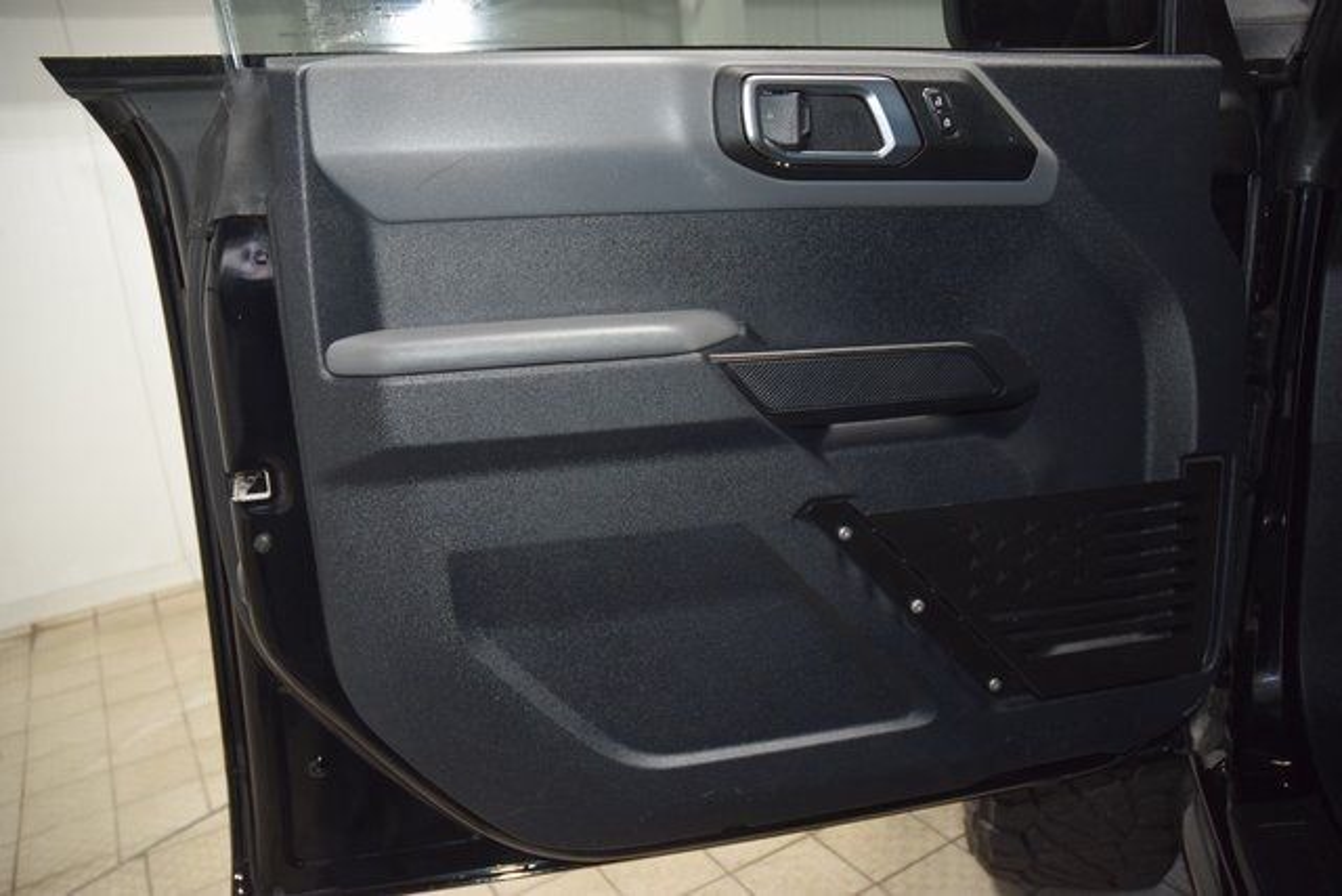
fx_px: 1007
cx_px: 671
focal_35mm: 27
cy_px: 448
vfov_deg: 48.0
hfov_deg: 67.4
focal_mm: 18
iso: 2000
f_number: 3.5
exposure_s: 1/100
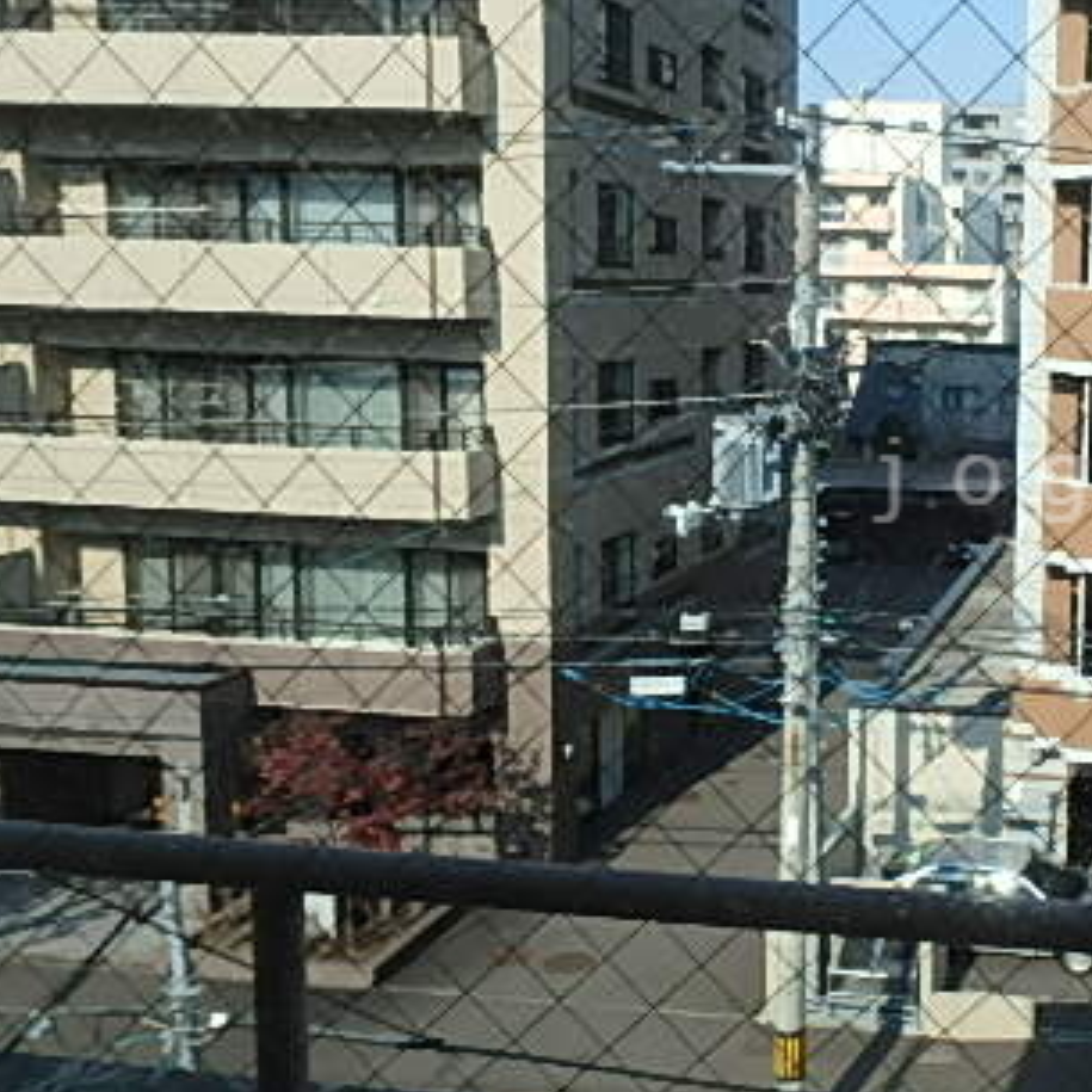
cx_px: 1117
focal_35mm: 39
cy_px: 480
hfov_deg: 37.7
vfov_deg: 42.8
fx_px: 1392
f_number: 3.5
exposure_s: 1/800
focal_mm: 3.7
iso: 125
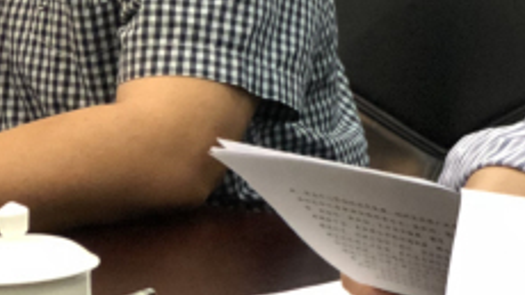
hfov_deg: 9.8
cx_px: 651
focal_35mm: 216
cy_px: -48
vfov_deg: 5.6
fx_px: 3005
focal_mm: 6.6
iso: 1000
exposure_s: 1/50
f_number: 2.8
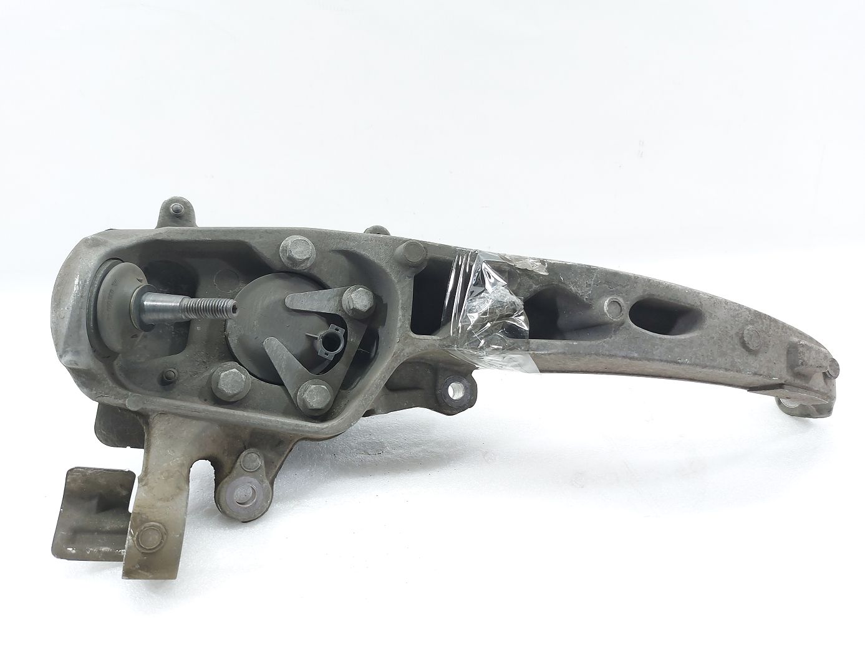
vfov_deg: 56.8
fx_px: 600
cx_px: 432
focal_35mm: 24
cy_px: 324
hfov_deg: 71.6
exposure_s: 1/50
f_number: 1.8
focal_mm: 5.23
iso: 100
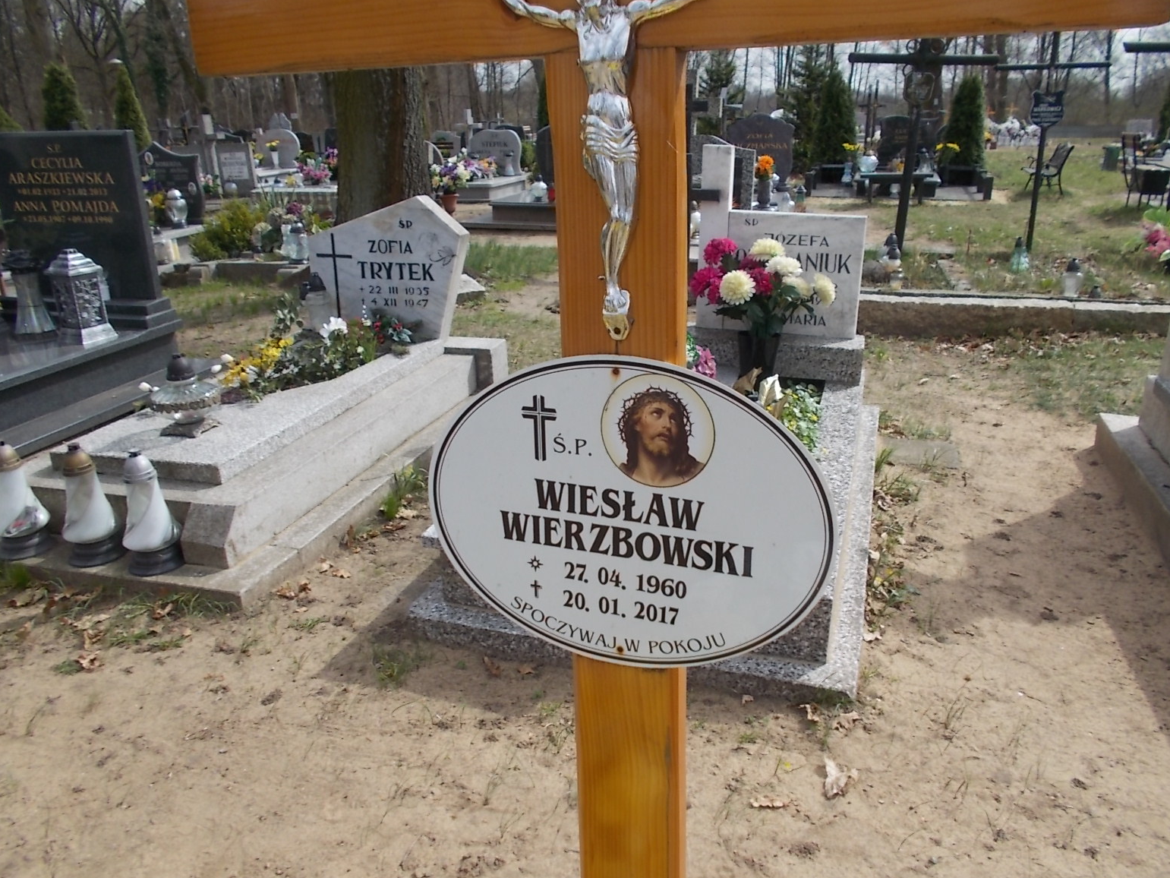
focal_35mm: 27
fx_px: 913
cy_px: 428
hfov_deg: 65.3
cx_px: 605
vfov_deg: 51.4
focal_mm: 4.6
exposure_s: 1/100
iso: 80
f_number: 8
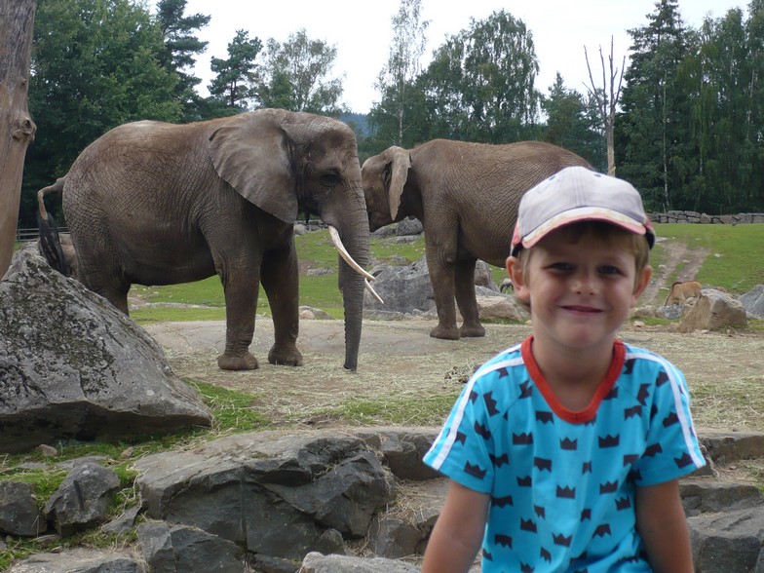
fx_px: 1655
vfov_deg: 19.6
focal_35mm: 75
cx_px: 382
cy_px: 286
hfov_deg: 26.0
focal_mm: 10.4
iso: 100
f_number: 3.8
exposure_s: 1/250
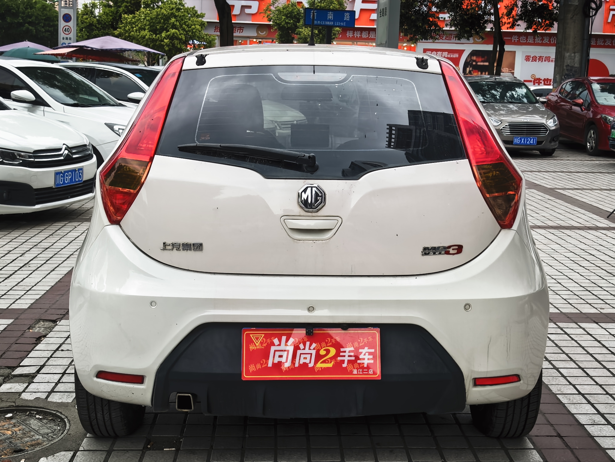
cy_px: 231
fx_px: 853
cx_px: 308
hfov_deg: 39.7
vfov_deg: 30.3
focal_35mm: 48
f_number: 2
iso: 50
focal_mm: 6.98
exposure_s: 1/100
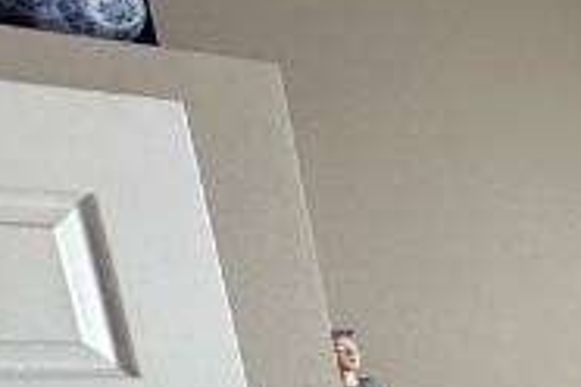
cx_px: 1268
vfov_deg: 14.4
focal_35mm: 80
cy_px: 758
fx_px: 1291
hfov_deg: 16.5
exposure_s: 1/120
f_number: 2.2
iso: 160
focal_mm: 2.22
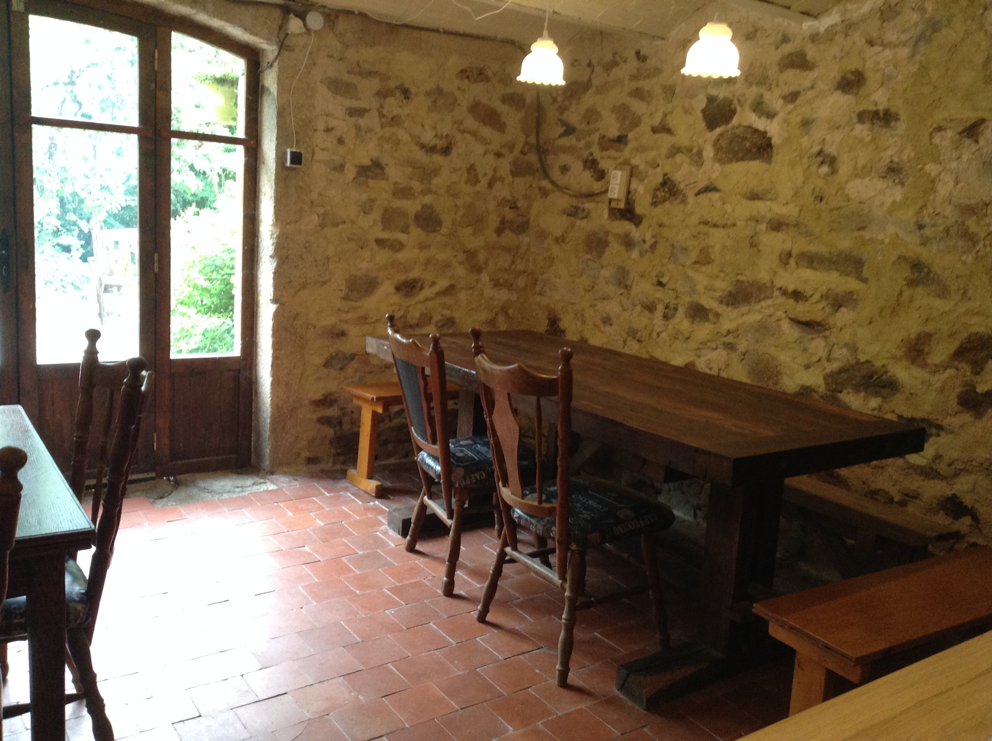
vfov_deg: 42.8
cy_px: 370
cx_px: 496
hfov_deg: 55.4
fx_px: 944
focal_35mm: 33
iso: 125
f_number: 2.4
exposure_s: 1/24
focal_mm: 3.3
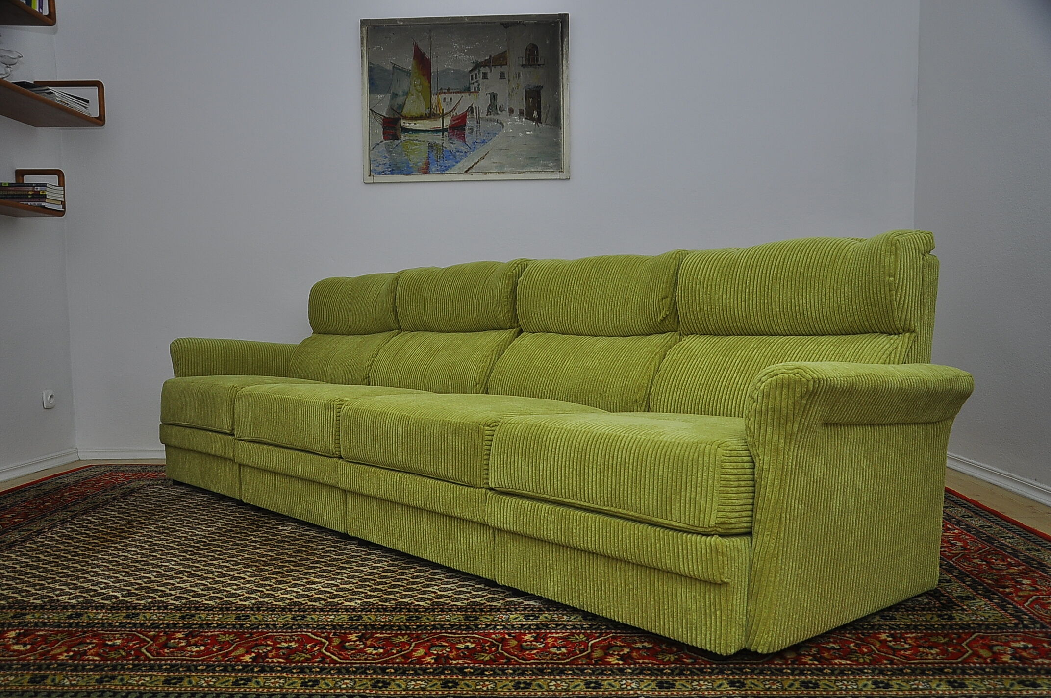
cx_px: 526
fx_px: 962
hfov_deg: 57.3
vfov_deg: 39.9
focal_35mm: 33
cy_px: 349
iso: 200
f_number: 4
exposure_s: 1/200
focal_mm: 22
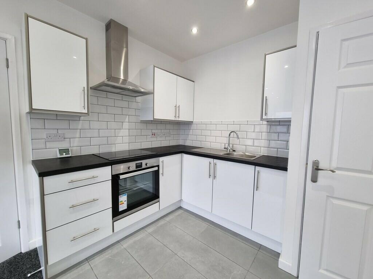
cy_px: 140
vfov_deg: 89.9
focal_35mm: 13
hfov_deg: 106.2
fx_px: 140
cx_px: 186
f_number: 2.2
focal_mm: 2.2
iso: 100
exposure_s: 1/50
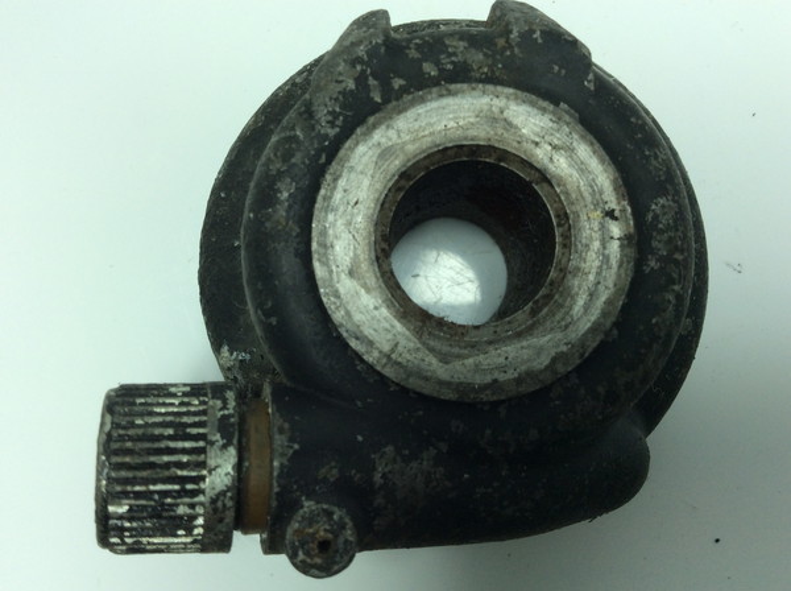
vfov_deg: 44.0
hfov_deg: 56.9
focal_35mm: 32
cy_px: 296
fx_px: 730
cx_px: 396
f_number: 2.4
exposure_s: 1/319
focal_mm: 3.3
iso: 32
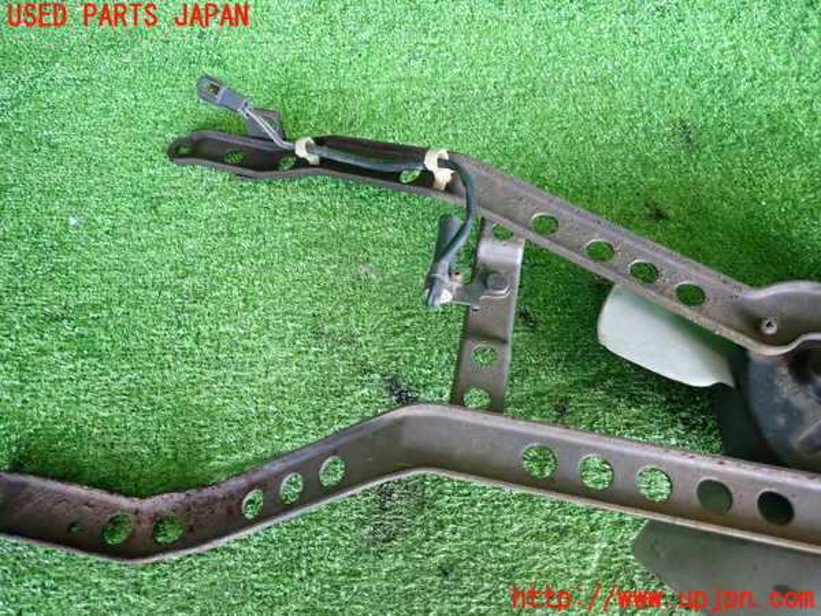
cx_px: 410
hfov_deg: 69.4
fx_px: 593
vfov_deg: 54.9
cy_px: 308
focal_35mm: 25
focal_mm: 4.5
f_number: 2
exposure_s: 1/50
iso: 250
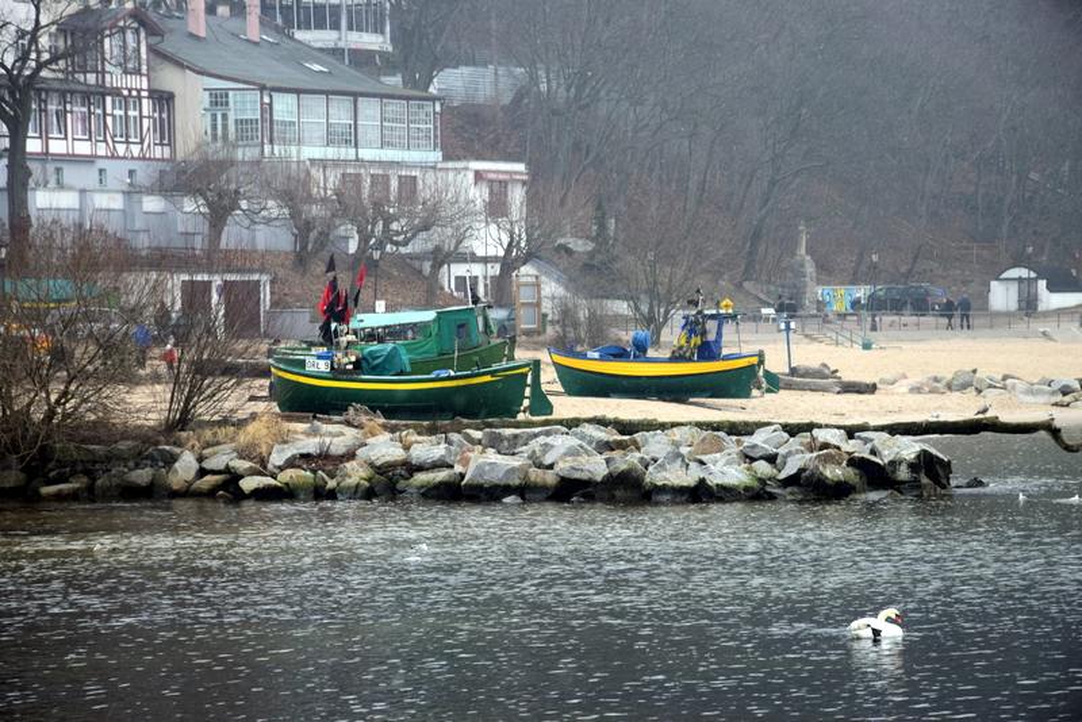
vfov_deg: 8.7
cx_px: 541
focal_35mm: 158
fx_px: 4735
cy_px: 361
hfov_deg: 13.0
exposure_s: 1/80
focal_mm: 105
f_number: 8
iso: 400
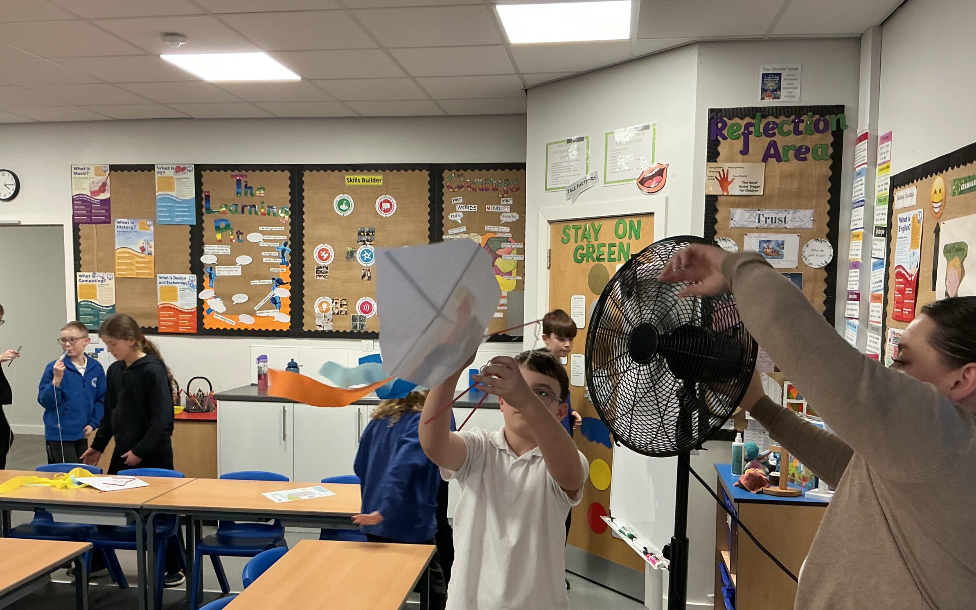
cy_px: 370
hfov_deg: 58.1
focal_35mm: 33
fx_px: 878
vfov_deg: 38.1
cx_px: 481
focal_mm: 3
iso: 100
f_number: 1.8
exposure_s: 1/60
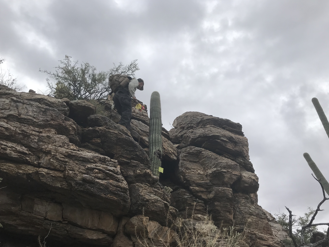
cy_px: 126
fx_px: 276
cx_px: 162
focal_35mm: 29
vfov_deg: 48.2
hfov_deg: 61.7
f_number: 1.8
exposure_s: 1/2128
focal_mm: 3.99
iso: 20
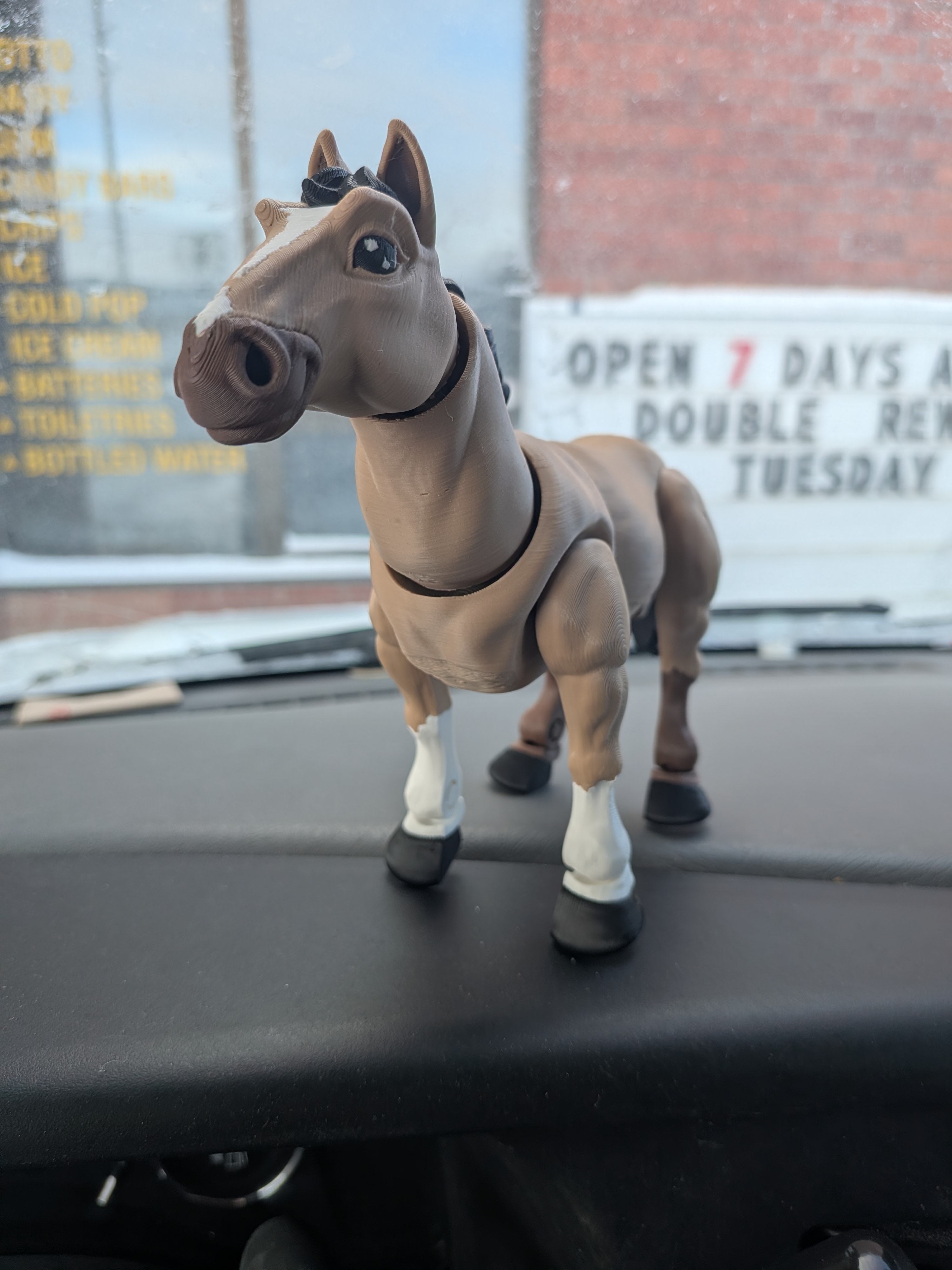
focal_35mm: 24
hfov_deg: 56.8
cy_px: 635
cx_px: 476
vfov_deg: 71.6
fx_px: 880
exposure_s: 1/198
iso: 29
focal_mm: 4.53
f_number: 1.7
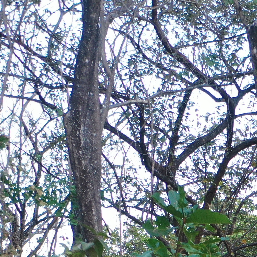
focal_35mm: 127
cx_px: 412
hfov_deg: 12.9
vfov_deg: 12.6
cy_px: 451
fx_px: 1067
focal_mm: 10.26
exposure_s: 1/30
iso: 100
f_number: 3.2
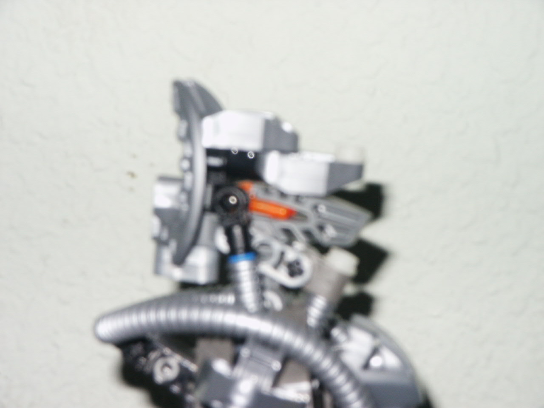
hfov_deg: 14.2
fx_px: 2184
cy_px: 204
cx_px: 272
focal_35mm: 139
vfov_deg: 10.7
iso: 200
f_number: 8
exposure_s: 1/125
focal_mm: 28.23
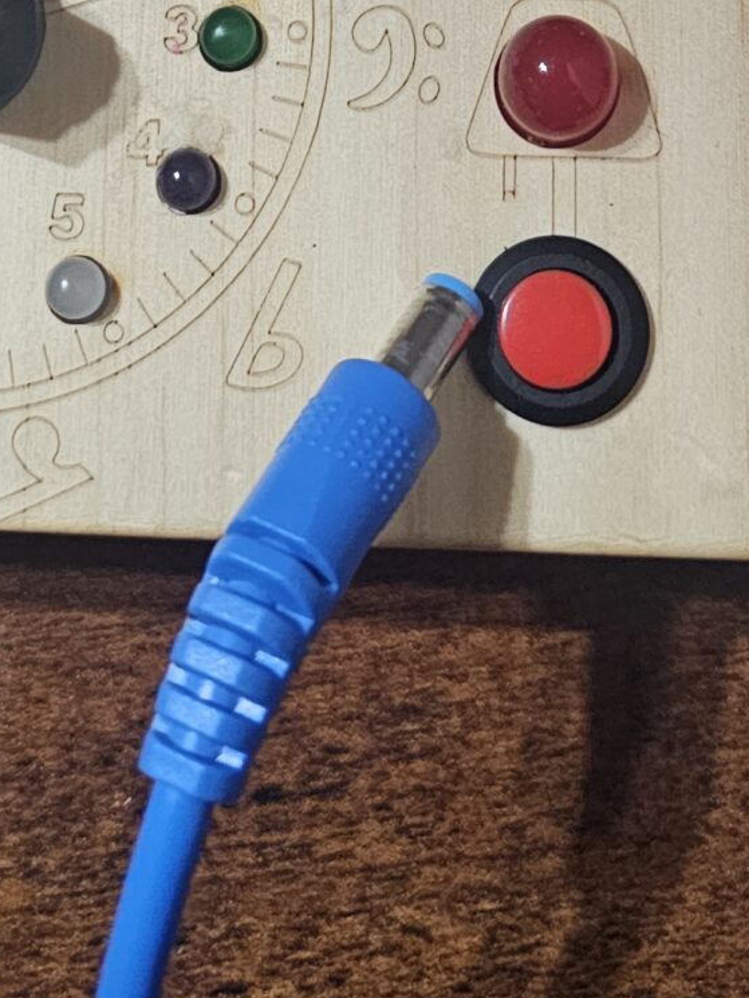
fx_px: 2278
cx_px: 346
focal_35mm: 79
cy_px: -430
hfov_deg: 18.7
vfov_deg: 21.4
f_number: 1.7
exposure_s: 1/60
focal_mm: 6.3
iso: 800
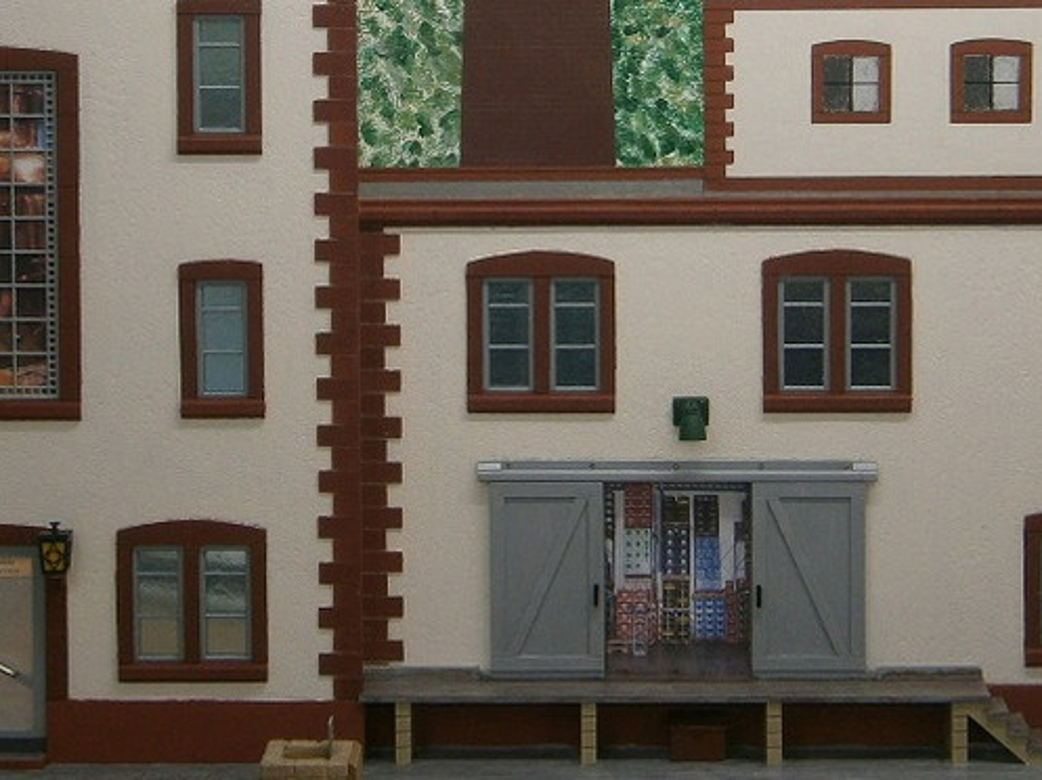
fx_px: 3038
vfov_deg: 14.5
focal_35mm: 101
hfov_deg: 19.5
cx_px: 540
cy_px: 50
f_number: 3.4
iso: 125
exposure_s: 1/20
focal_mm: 8.3
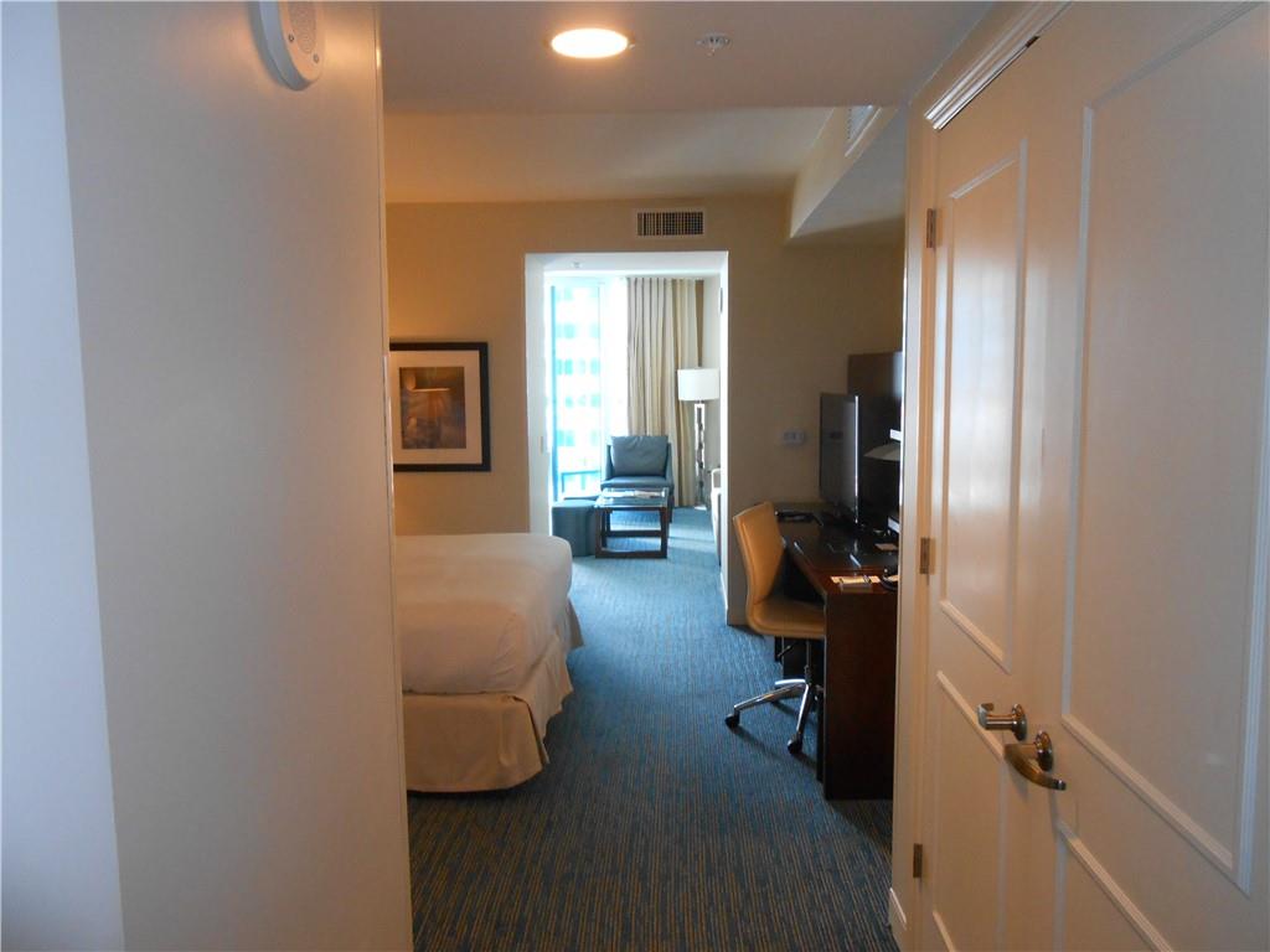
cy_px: 476
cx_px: 635
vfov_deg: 53.1
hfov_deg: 67.3
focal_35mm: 26
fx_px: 954
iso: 400
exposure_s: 1/30
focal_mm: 4.6
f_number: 3.5
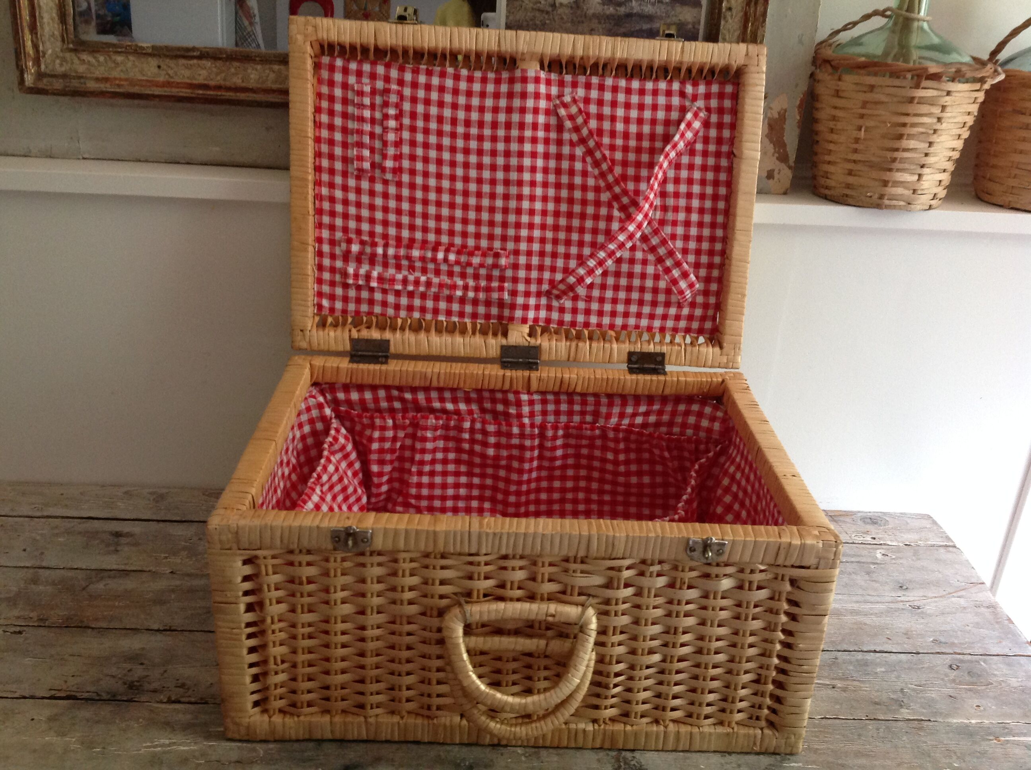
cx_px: 516
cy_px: 385
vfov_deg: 40.6
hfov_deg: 52.7
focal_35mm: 35
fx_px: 1041
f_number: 2.4
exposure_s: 1/15
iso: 200
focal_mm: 4.28
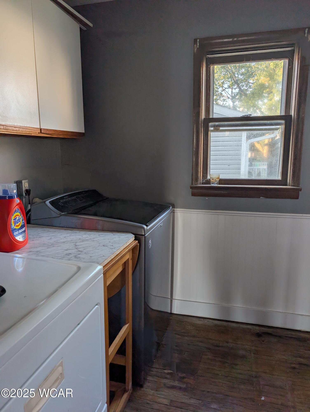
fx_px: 286
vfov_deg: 71.5
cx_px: 155
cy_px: 206
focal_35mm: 24
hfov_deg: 56.9
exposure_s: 1/233
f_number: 1.68
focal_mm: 6.9
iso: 21
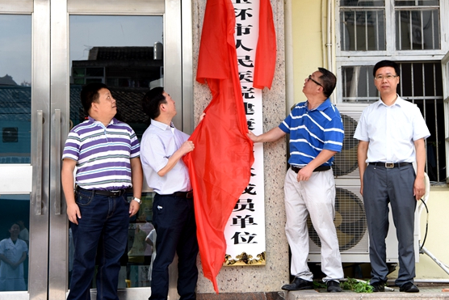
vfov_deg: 18.9
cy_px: 144
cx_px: 230
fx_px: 898
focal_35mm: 72
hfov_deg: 28.1
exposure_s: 1/250
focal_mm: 50
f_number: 8
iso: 400
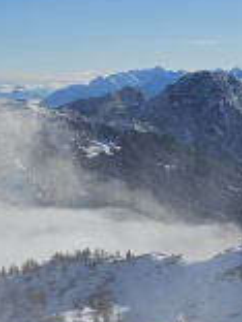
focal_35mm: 118
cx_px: -118
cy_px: 101
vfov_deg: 16.6
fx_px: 1100
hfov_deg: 12.0
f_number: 1.7
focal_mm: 6.3
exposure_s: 1/1936
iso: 10
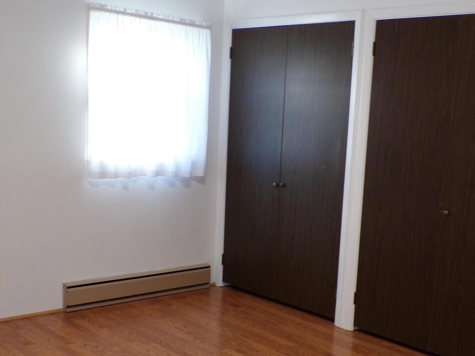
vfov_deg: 30.1
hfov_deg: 39.3
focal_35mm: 48
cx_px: 306
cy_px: 231
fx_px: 659
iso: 281
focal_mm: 5.8
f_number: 3.2
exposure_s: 1/17
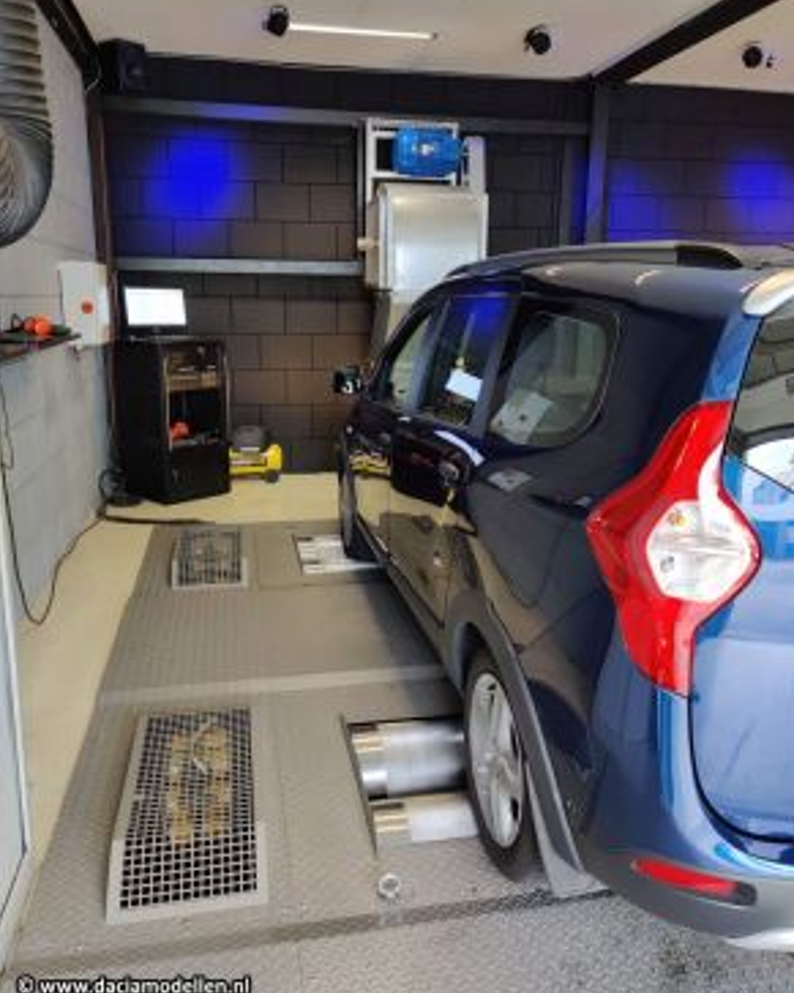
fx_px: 852
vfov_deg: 60.4
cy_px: 466
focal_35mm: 29
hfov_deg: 50.0
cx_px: 407
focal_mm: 4.75
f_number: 1.65
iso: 320
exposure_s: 1/33
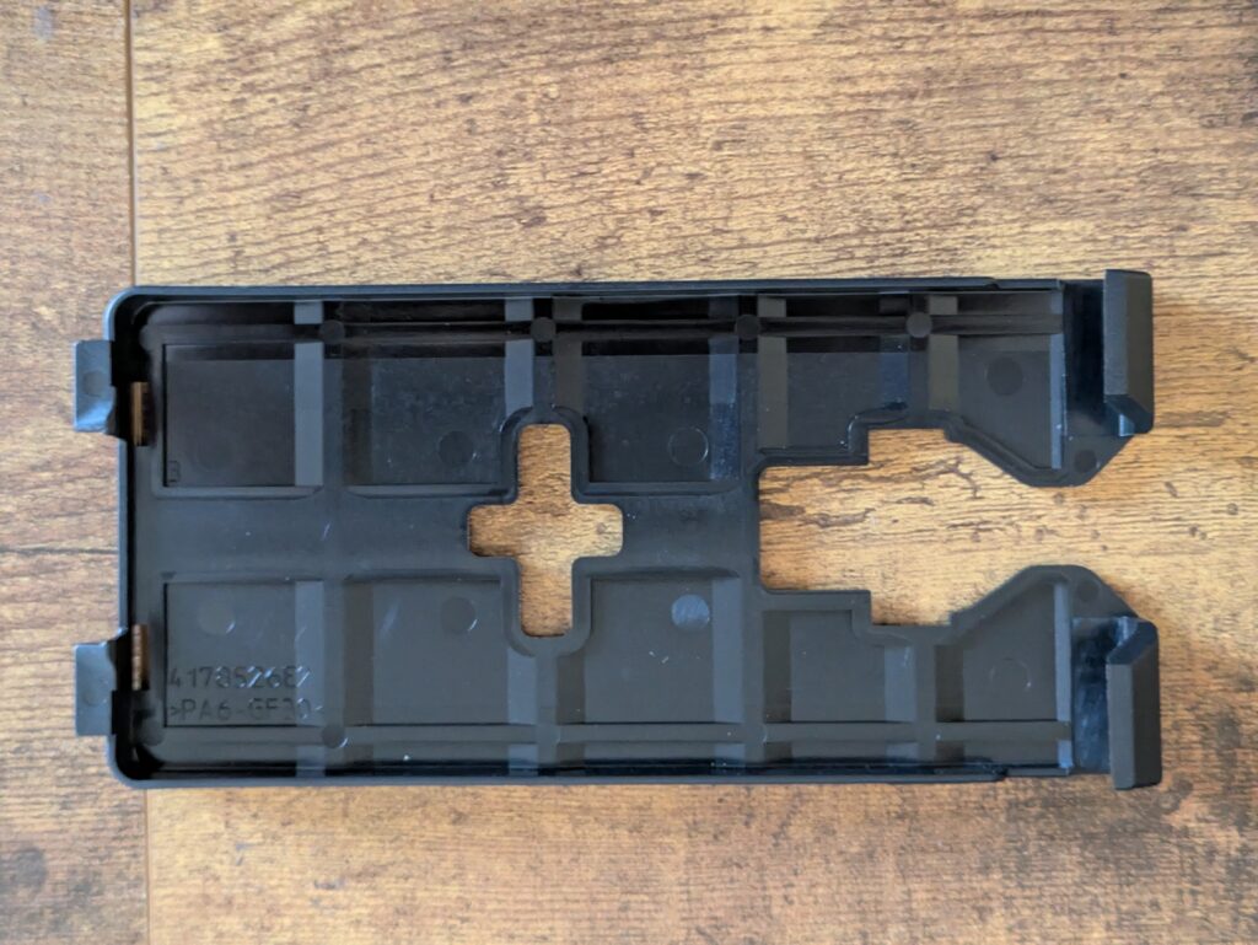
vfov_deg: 28.6
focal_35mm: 51
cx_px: 629
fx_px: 1854
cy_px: 472
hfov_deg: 37.5
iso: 1130
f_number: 1.89
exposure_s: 1/16.7
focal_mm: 5.43
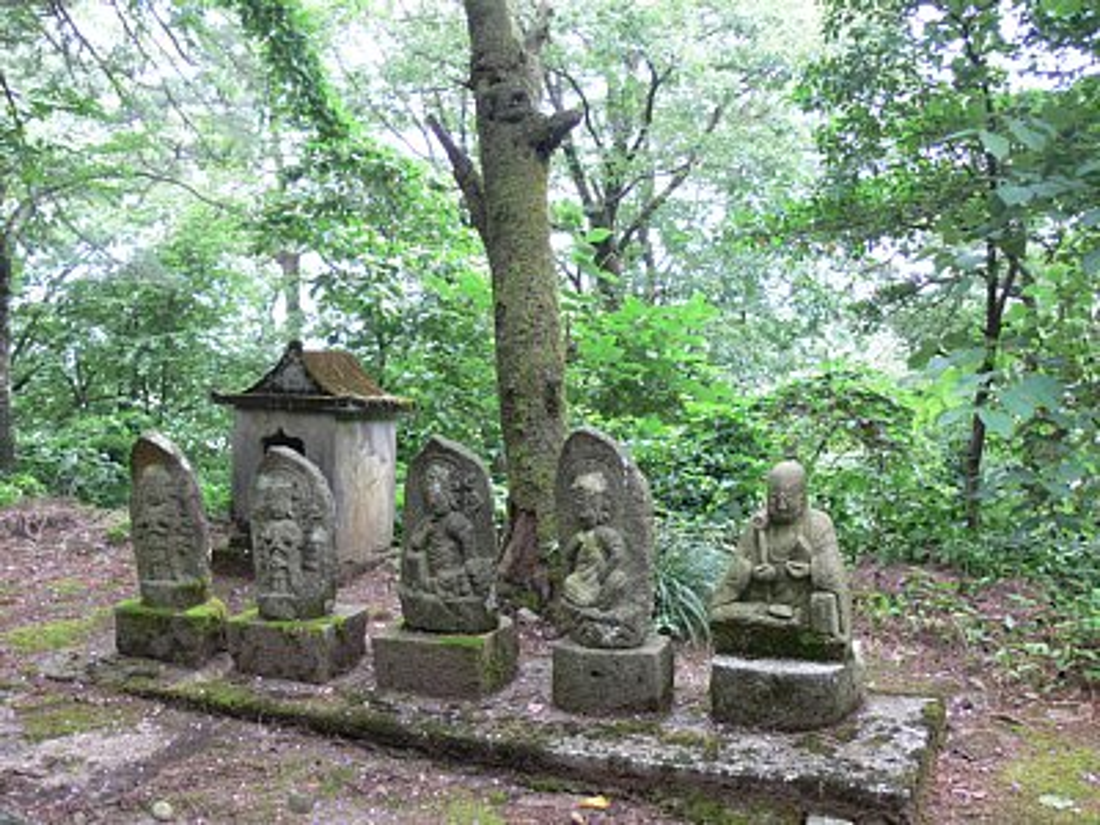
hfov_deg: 52.6
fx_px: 1112
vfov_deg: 40.7
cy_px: 412
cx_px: 550
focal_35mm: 35
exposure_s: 1/30
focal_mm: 7.4
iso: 80
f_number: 2.8
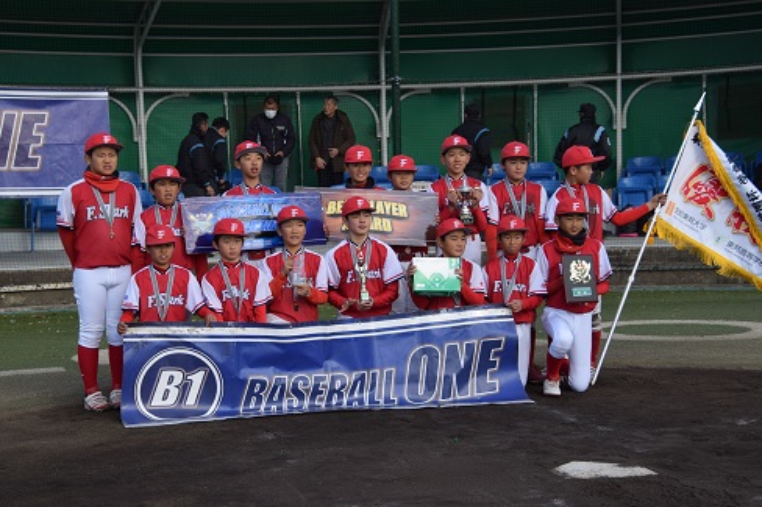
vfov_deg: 16.5
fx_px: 1746
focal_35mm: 82
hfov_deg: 24.6
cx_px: 381
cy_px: 254
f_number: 8
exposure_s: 1/250
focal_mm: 55
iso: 200
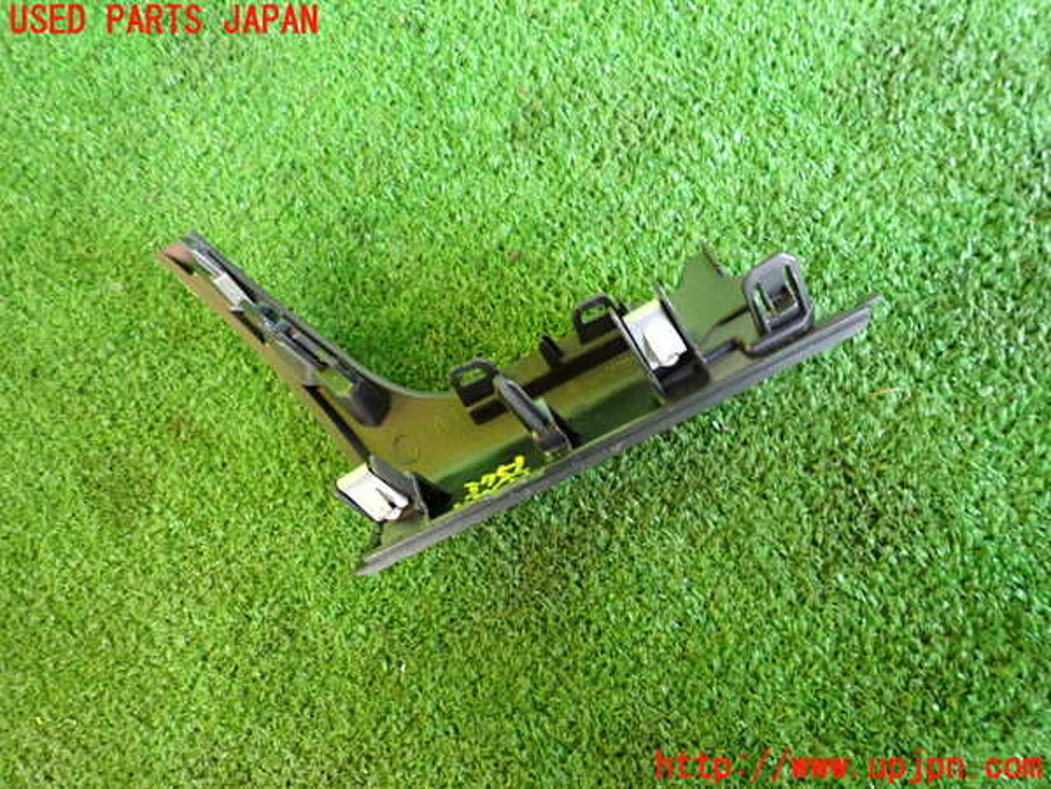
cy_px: 394
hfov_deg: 69.4
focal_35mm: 25
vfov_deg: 54.9
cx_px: 526
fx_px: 759
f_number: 2
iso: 400
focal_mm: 4.5
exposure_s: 1/30
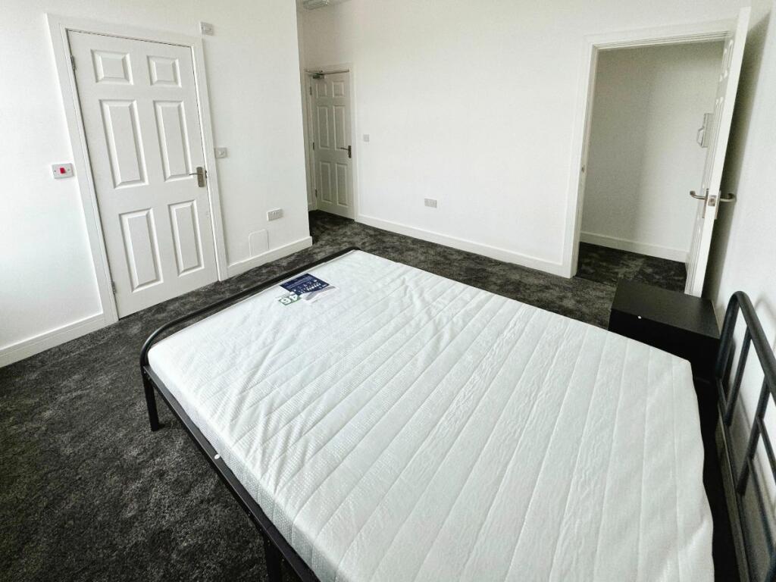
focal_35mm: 14
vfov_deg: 85.7
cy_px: 291
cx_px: 388
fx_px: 314
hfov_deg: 102.1
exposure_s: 1/99
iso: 100
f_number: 2.2
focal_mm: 2.22
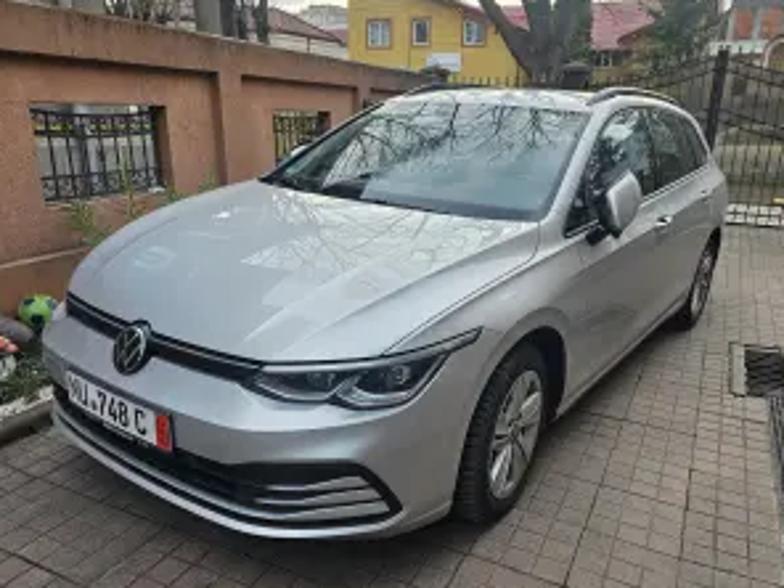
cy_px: 328
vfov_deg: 49.6
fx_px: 634
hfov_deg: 63.4
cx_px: 421
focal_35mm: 28
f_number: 1.7
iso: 12
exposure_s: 1/100
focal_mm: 6.3
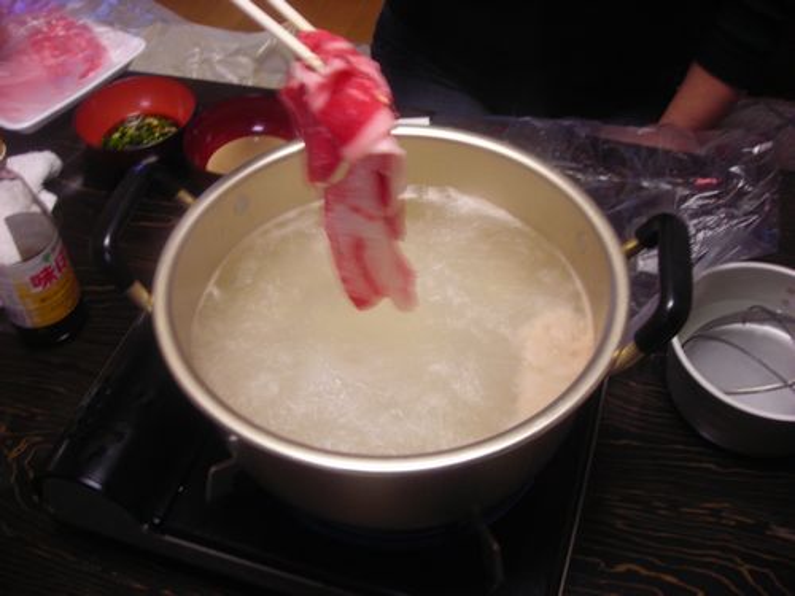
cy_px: 298
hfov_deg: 49.0
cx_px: 398
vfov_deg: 37.7
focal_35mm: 38
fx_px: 873
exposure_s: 1/3.9
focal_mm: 6.3
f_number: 3.2
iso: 155
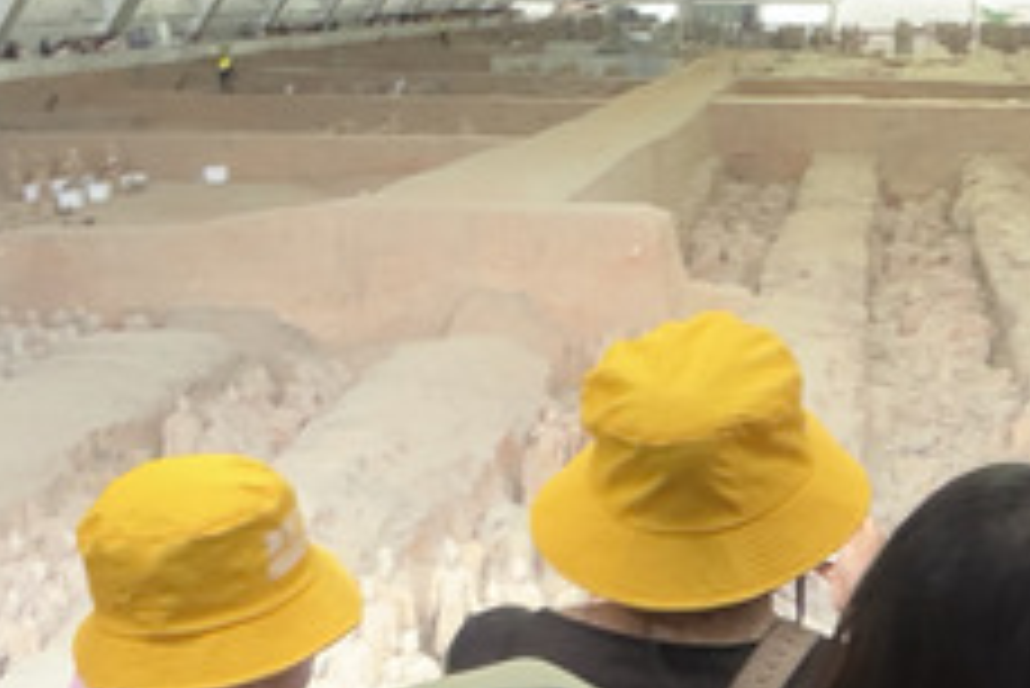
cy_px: 681
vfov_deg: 18.2
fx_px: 2090
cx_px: 985
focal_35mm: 73
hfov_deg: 26.5
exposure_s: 1/32
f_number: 1.9
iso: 400
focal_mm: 2.69
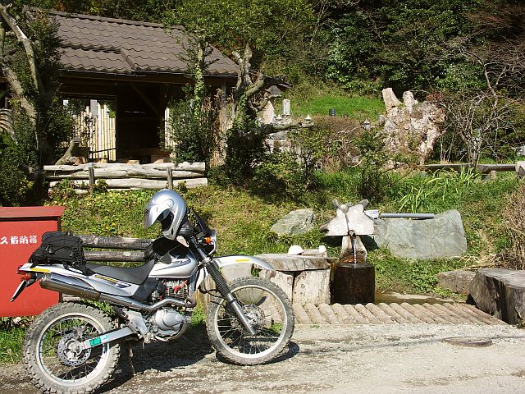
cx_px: 262
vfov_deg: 35.1
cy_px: 197
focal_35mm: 41
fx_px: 622
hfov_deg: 45.8
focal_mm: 10.7
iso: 50
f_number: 5
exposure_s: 1/250
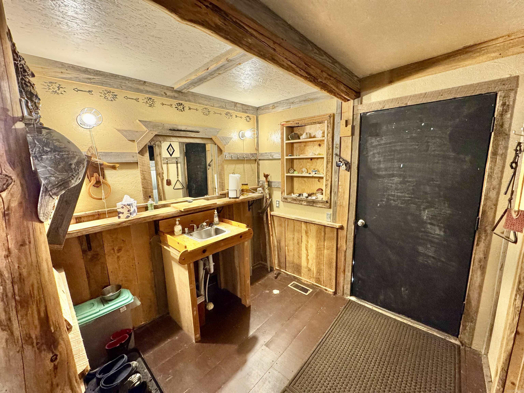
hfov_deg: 102.1
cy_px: 196
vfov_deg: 85.7
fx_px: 212
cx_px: 262
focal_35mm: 14
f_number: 2.2
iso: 500
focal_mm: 2.22
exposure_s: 1/60
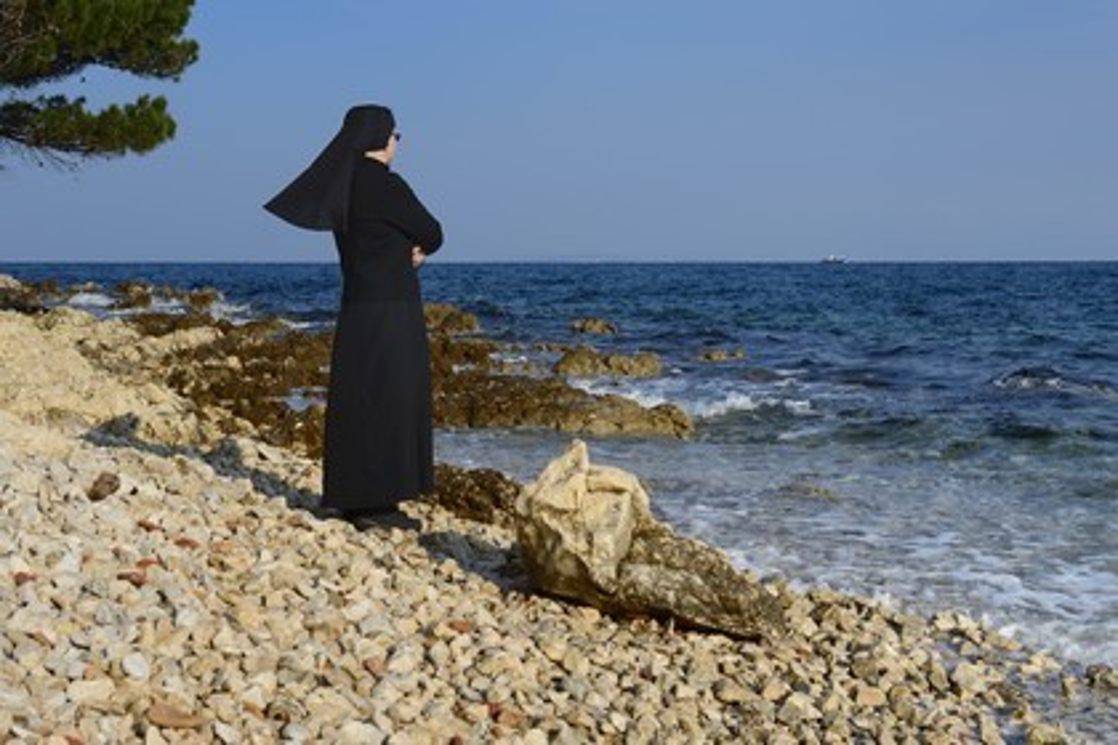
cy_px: 372
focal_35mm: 48
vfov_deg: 28.1
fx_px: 1491
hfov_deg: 41.1
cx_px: 559
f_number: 11
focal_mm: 48
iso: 200
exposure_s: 1/320
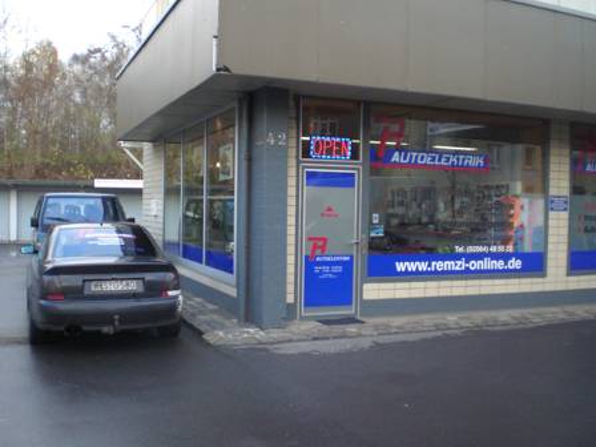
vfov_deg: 37.7
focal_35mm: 38
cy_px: 224
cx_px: 298
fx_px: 654
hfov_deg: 49.0
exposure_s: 1/80
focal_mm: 6.3
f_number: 3.1
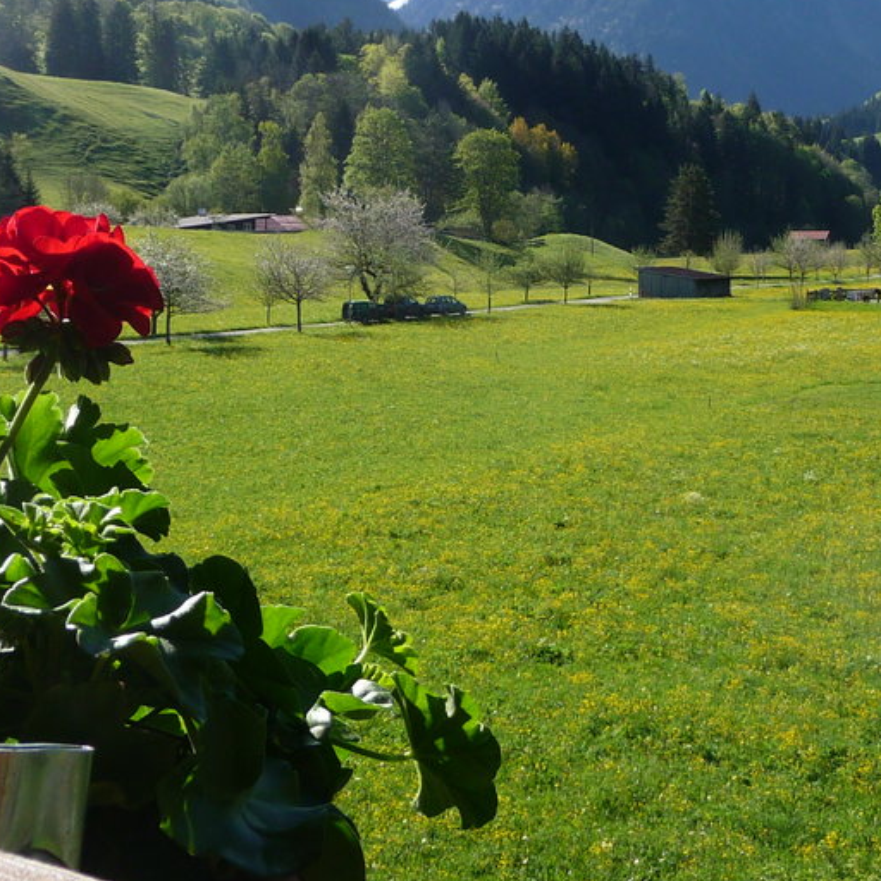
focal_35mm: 58
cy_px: 308
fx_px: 1670
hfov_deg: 29.5
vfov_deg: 29.4
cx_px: 514
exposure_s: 1/800
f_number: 3.3
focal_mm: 4.7
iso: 100
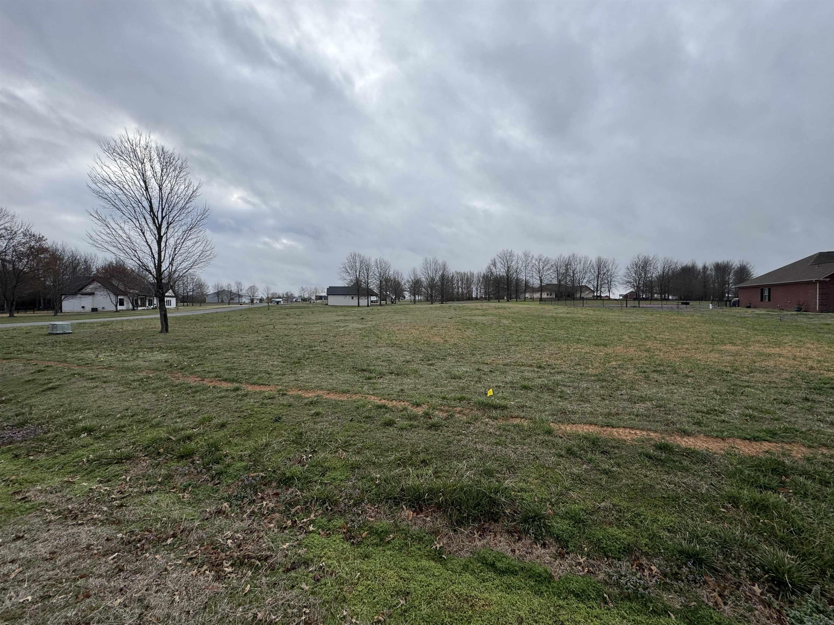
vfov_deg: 85.7
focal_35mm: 14
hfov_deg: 102.1
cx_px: 417
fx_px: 337
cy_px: 312
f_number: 2.2
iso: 50
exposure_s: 1/932
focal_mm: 2.22
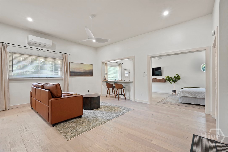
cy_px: 76
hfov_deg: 96.7
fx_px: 101
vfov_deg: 73.7
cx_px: 114
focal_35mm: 16
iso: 320
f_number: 9
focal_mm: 16
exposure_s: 1/2
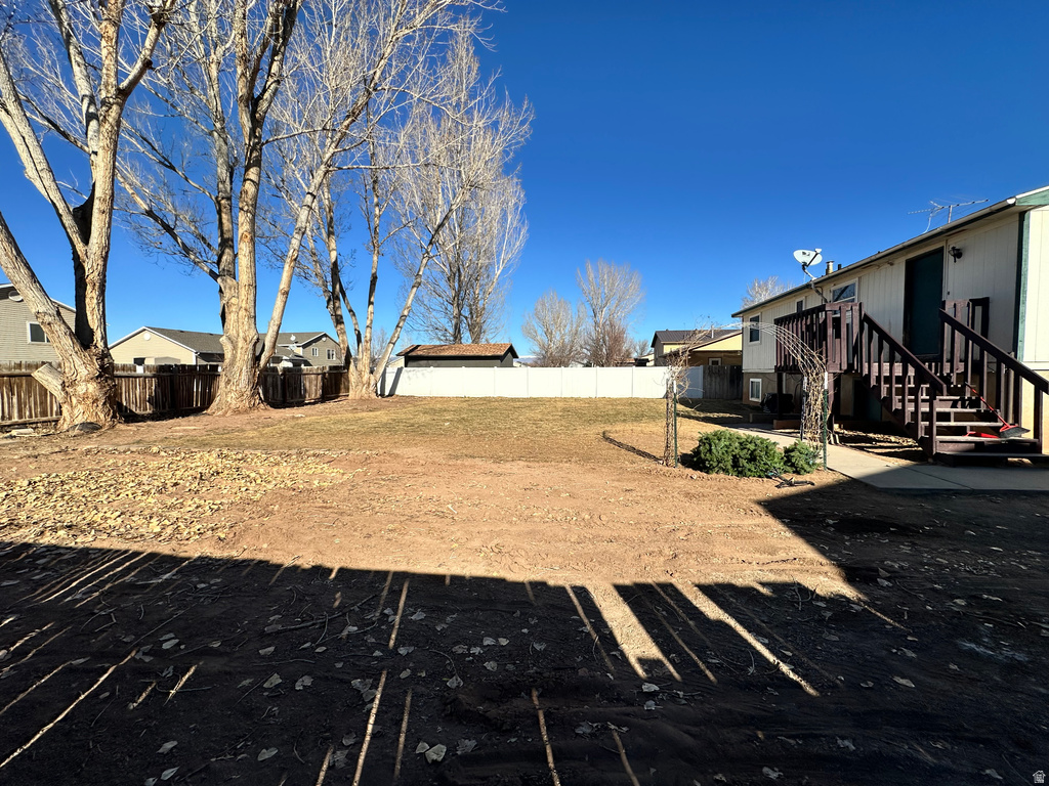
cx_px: 524
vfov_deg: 85.7
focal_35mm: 14
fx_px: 424
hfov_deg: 102.1
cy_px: 393
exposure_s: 1/2959
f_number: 2.2
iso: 50
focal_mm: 2.22
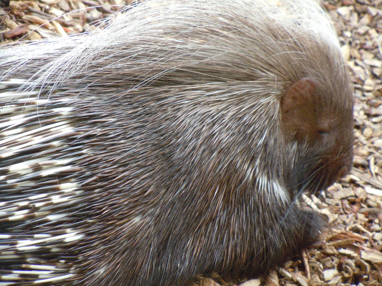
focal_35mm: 262
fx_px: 2891
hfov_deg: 7.6
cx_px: 191
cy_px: 143
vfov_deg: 5.7
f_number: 5.1
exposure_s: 1/200
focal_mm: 47.2
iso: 640
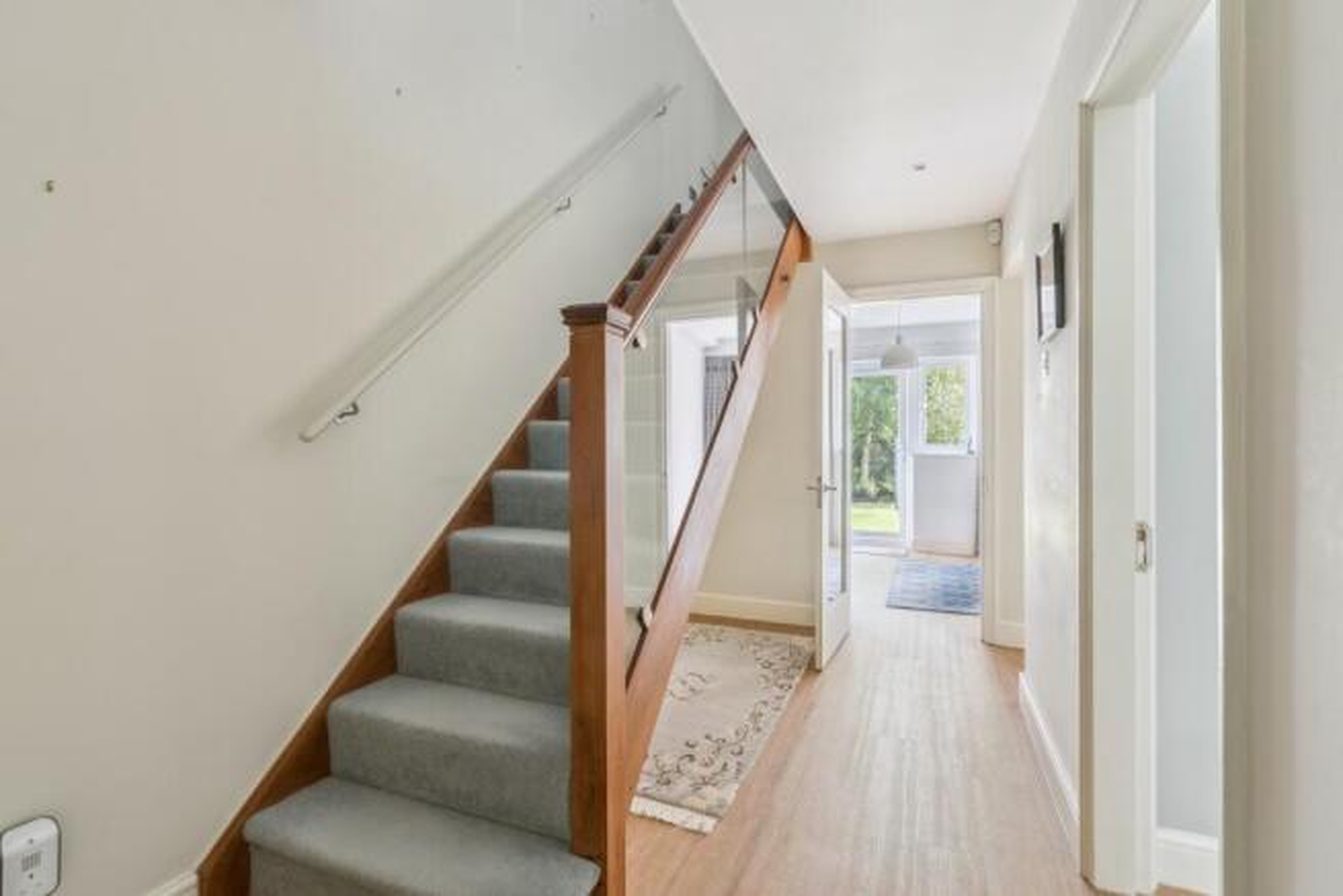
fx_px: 597
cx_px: 672
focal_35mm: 16
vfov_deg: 73.8
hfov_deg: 96.7
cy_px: 448
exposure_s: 1/6
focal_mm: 16
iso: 640
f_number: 7.1
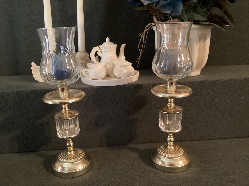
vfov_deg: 45.4
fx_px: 223
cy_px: 93
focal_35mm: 31
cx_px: 124
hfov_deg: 58.3
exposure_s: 1/20
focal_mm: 3.3
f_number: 2.4
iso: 800
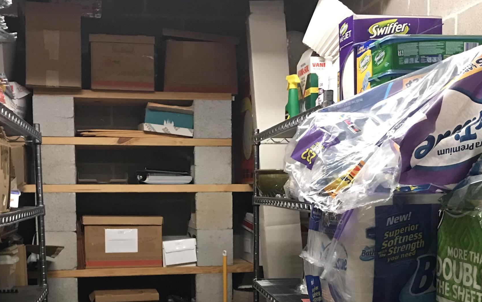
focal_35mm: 53
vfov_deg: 23.9
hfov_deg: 38.2
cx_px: 235
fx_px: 696
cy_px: 257
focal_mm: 3.99
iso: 100
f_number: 1.8
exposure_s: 1/8
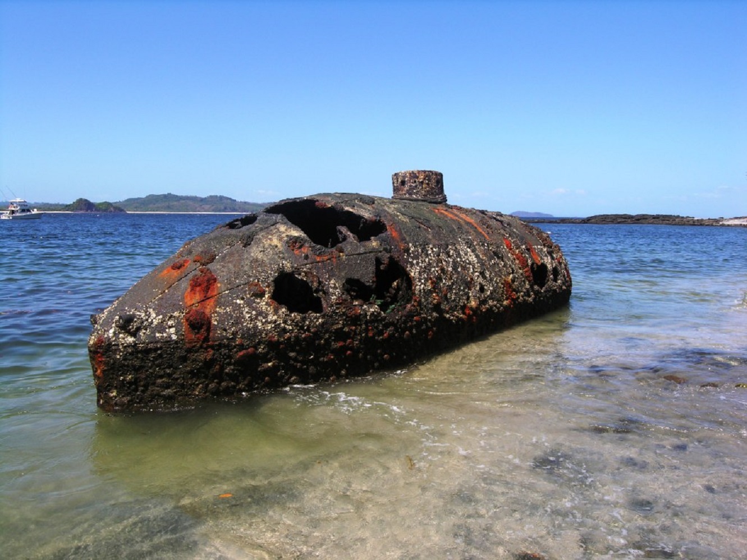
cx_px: 374
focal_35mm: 26
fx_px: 561
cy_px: 280
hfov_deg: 67.3
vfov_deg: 53.1
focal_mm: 6.5
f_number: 5.9
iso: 50
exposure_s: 1/195
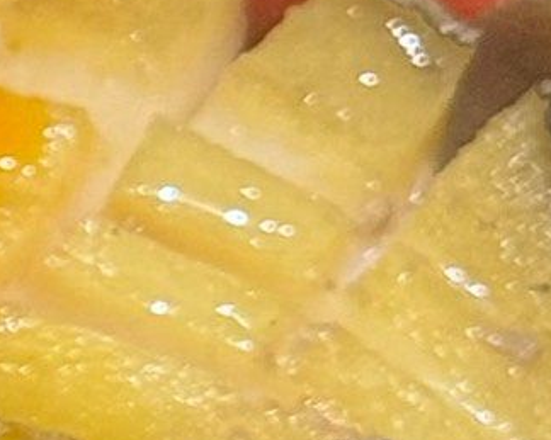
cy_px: 309
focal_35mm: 395
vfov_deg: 3.9
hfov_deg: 4.7
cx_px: -1095
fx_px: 6440
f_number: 1.78
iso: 64
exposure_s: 1/50
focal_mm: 6.86
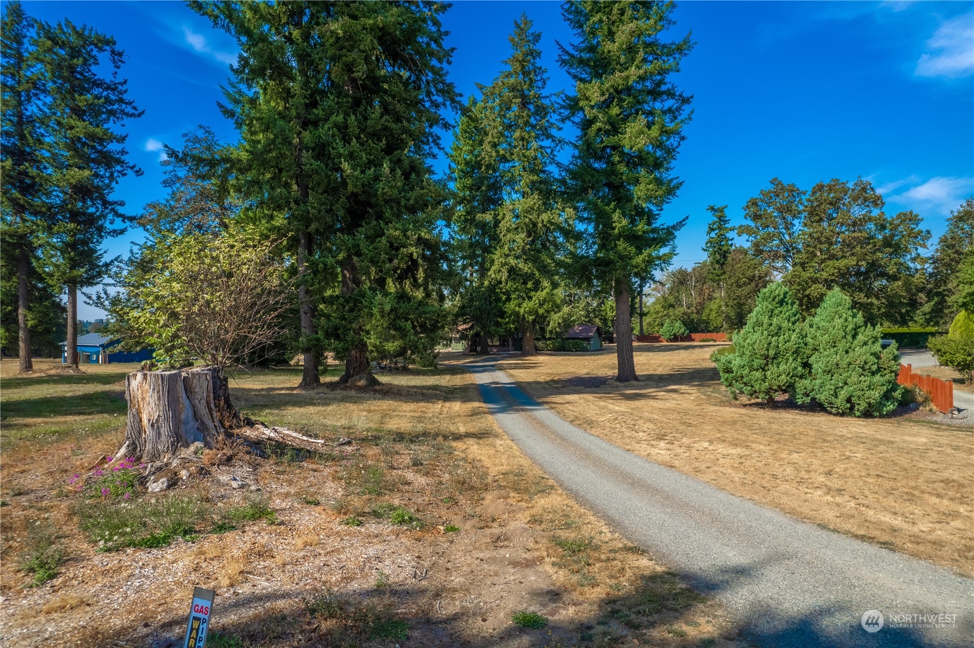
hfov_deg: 78.6
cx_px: 487
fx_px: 595
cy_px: 324
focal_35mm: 22
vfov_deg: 57.2
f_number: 2.8
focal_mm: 8.38
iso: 100
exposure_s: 1/2500
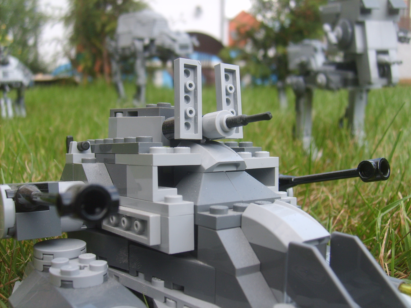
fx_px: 416
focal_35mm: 35
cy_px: 154
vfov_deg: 40.7
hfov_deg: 52.6
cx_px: 206
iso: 50
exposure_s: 1/250
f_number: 2.8
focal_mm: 5.8
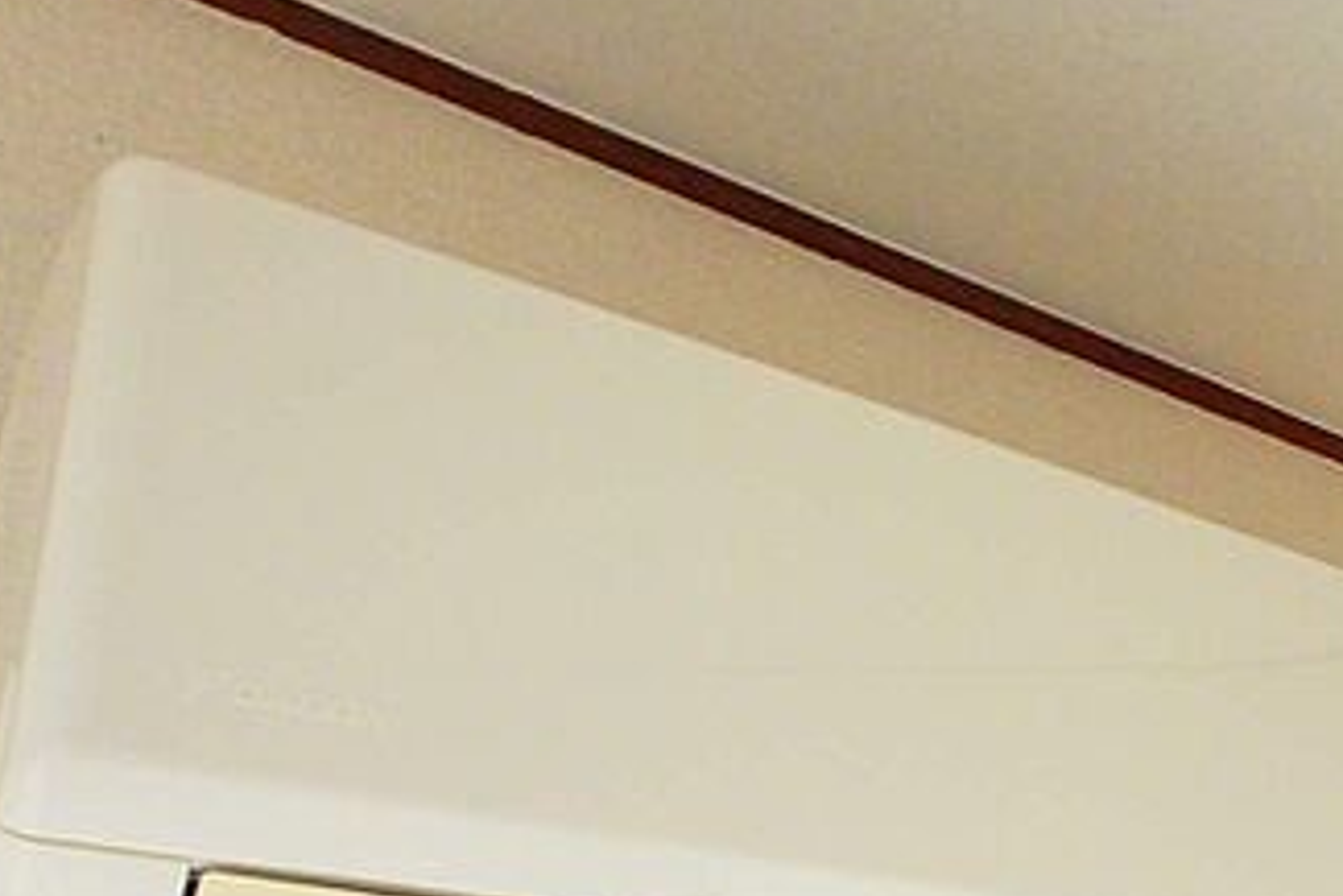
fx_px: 1605
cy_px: 859
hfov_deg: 44.0
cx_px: 996
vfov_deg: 29.5
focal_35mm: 43
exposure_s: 1/30
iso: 400
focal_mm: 3.7
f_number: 3.5
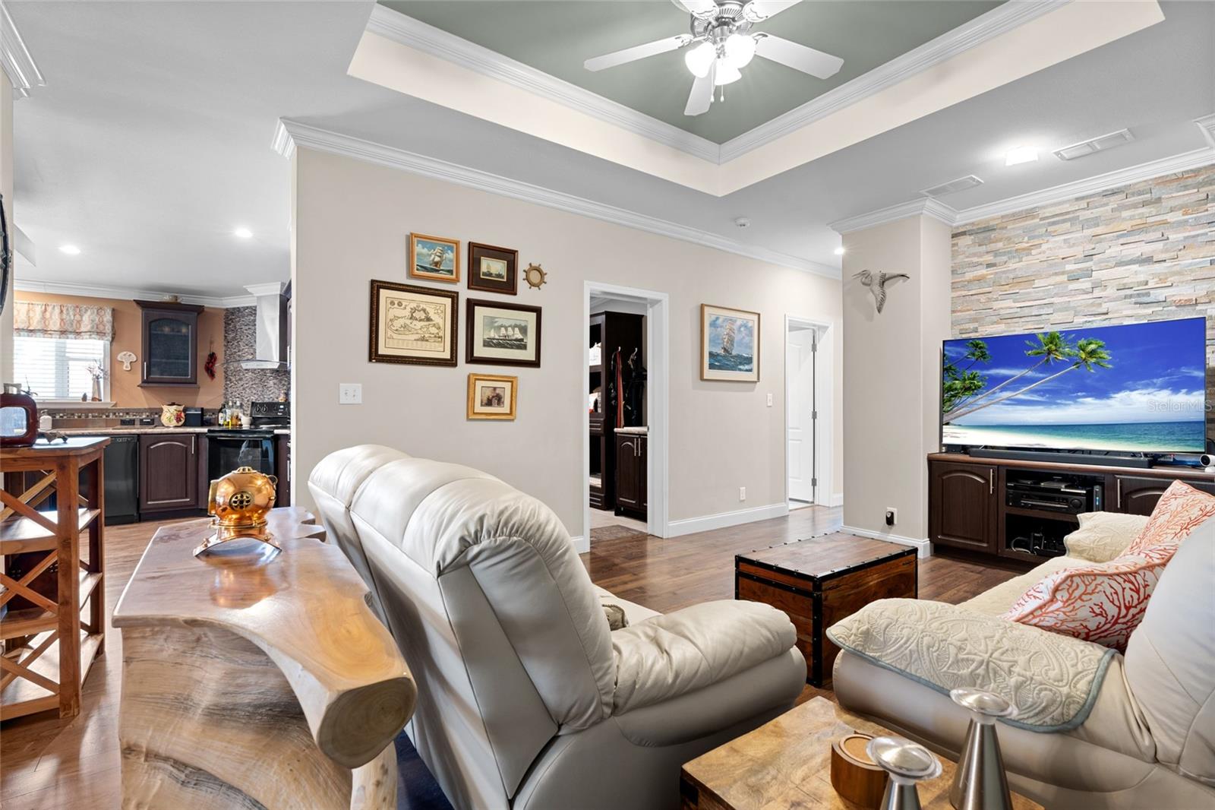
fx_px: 540
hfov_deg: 96.7
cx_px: 608
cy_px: 405
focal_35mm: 16
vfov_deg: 73.7
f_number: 9
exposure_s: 8
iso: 250
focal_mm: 16
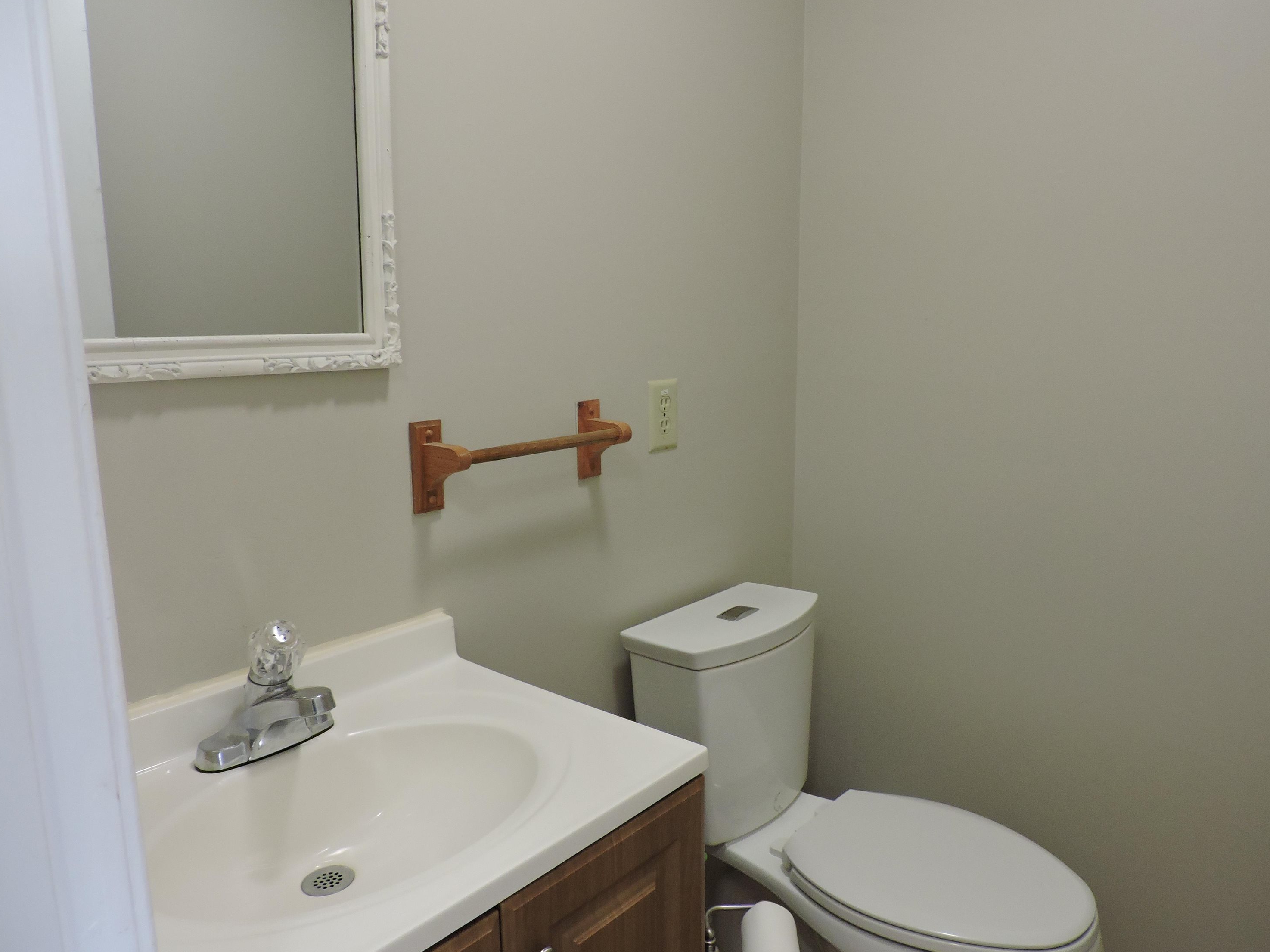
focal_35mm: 25
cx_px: 652
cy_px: 479
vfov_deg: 54.9
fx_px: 917
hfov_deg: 69.4
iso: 400
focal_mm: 4.3
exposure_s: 1/25
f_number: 3
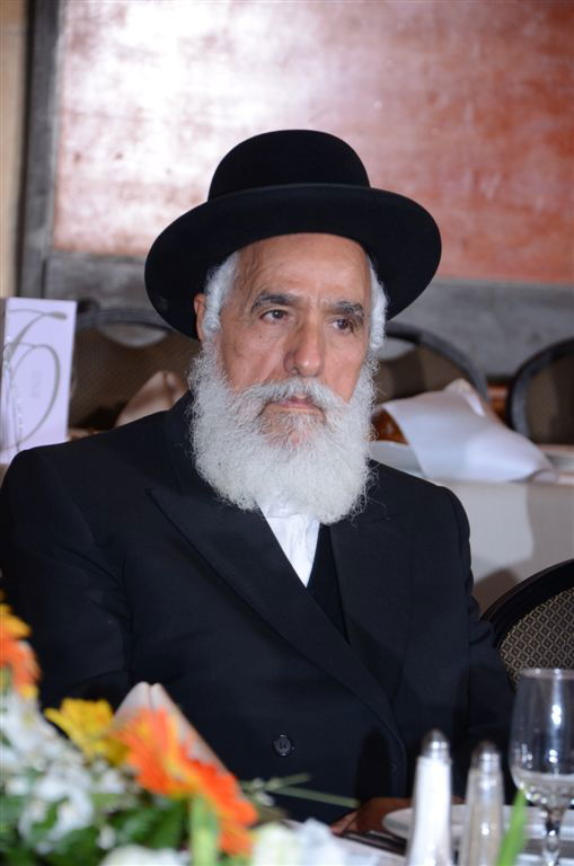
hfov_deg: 8.7
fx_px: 3782
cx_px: 287
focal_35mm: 158
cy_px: 433
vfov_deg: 13.1
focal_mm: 105
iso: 500
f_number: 7.1
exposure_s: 1/80
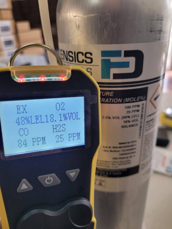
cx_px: 86
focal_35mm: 26
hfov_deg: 53.1
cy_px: 114
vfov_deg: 67.3
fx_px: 172
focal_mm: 5.4
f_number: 1.8
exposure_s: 1/119
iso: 64
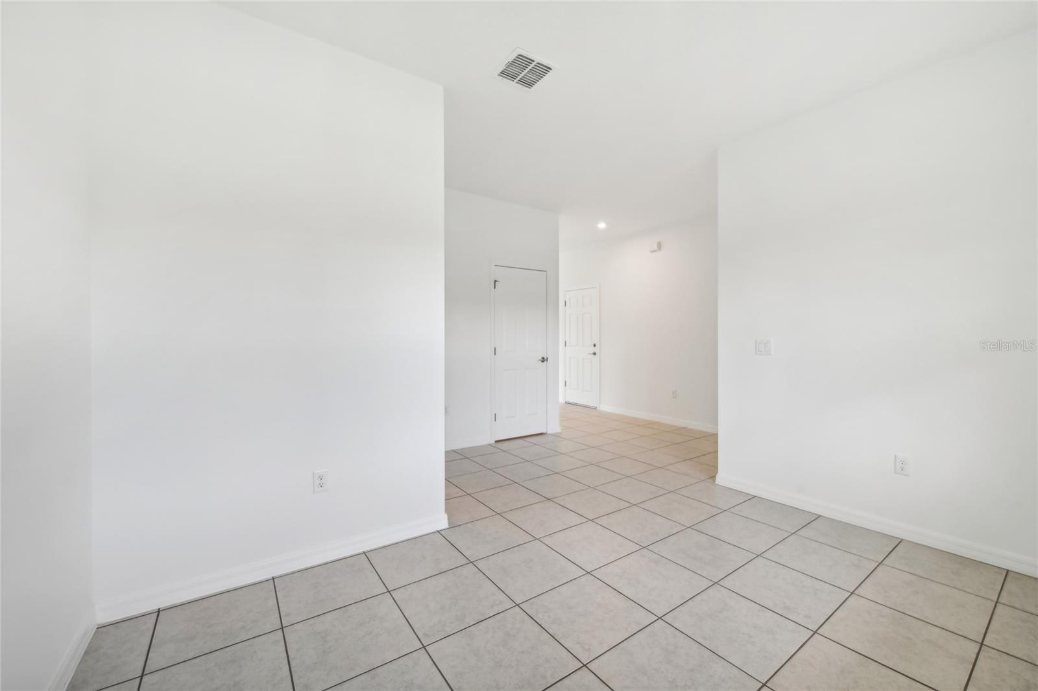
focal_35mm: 14
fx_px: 404
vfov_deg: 81.2
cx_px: 519
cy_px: 346
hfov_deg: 104.3
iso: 400
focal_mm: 14
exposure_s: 1/30
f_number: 8
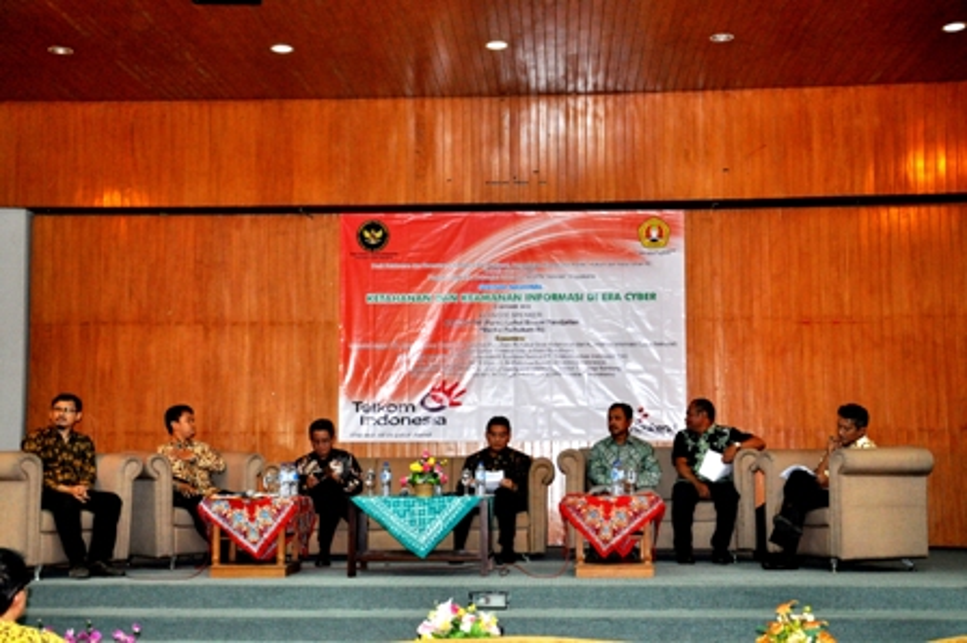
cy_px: 322
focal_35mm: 52
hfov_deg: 37.9
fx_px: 1409
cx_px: 484
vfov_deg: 25.7
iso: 1600
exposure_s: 1/60
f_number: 5
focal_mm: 35
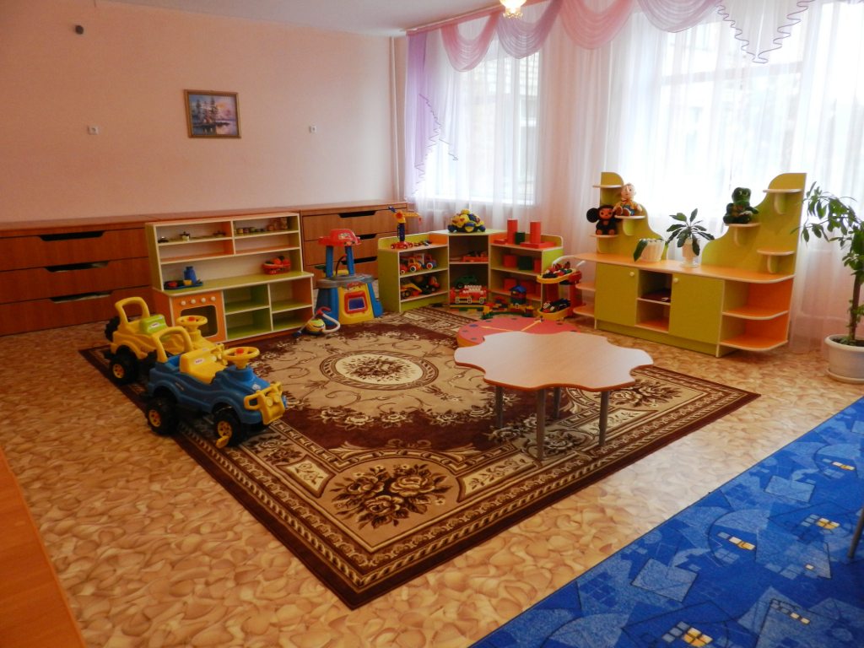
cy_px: 324
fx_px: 624
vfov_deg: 54.9
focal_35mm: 25
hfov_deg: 69.4
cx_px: 432
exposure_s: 1/30
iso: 360
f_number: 3.5
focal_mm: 4.5
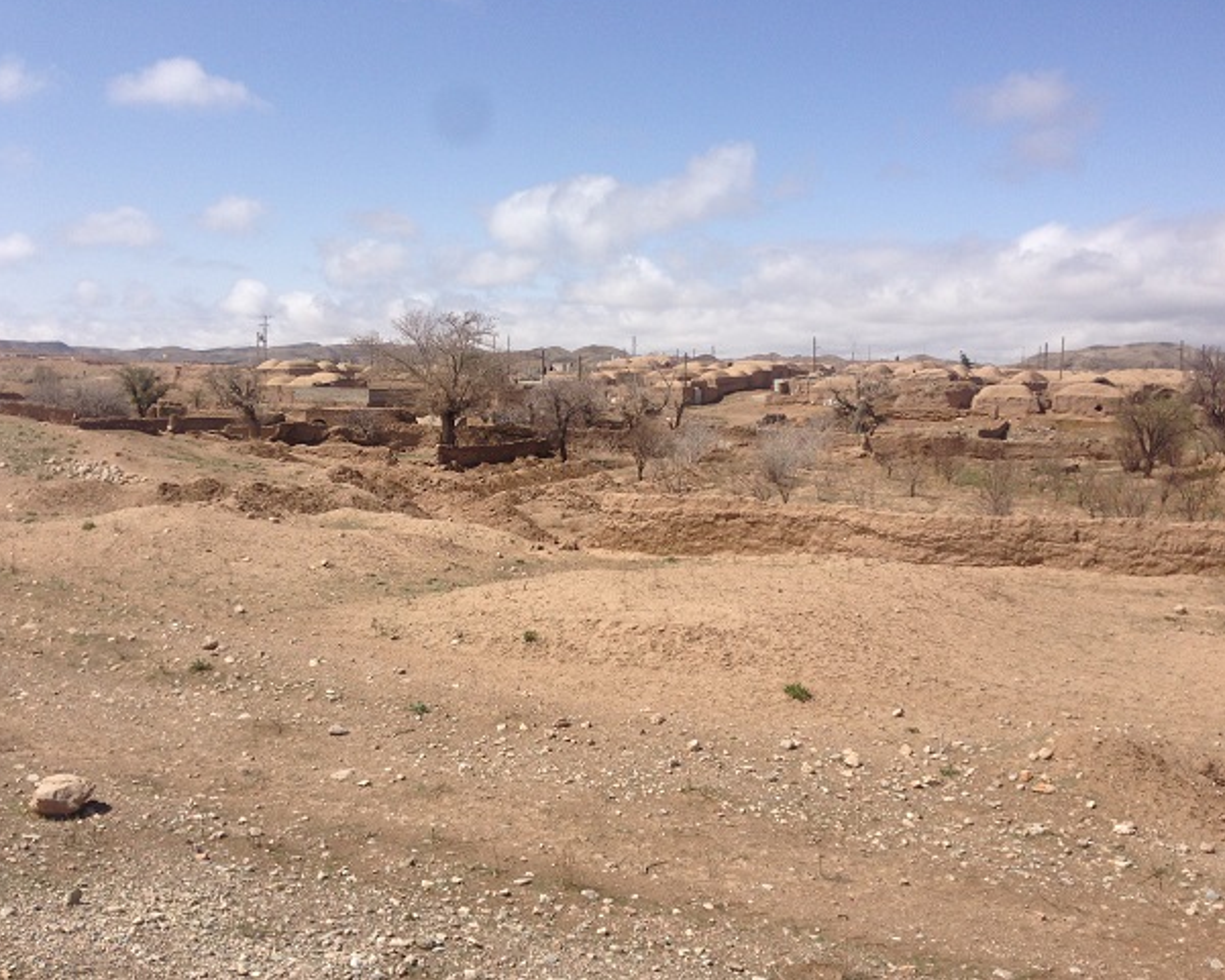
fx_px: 1269
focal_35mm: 35
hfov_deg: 51.5
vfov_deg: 42.2
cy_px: 485
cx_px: 633
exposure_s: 1/2710
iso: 50
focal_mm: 4.12
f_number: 2.4
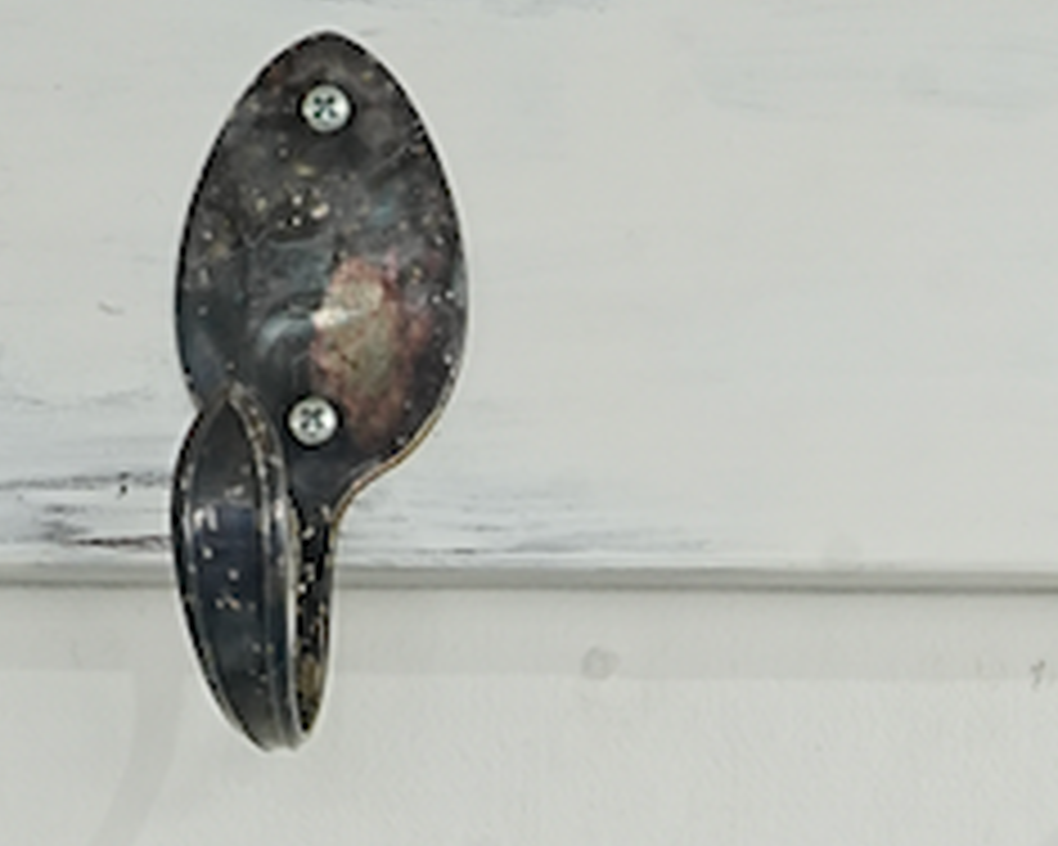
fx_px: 11210
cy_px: 2133
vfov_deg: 4.2
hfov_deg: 5.4
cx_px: 1634
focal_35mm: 358
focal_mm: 70
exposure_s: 1/30
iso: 1000
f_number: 11
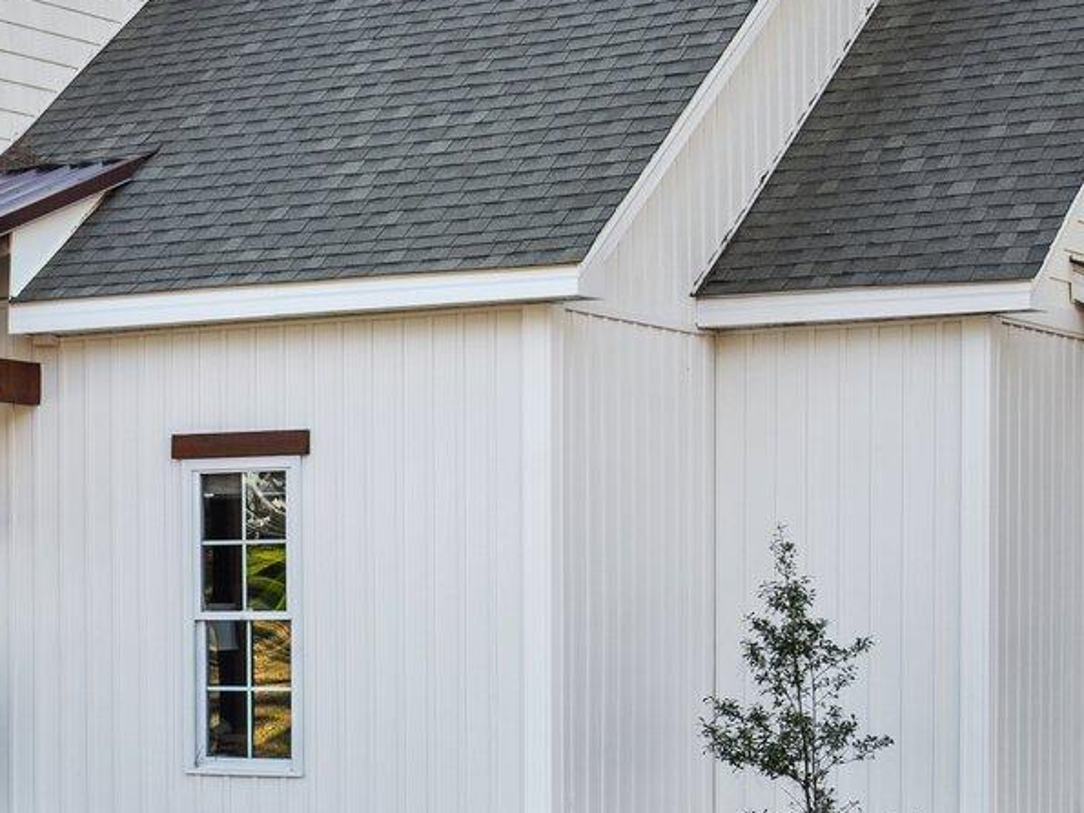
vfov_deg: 14.0
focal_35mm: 106
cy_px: 433
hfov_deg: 18.0
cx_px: -51
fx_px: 3319
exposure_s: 1/80
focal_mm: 32
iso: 100
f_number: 8
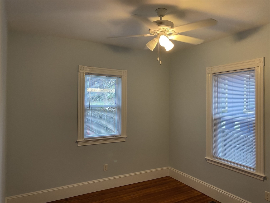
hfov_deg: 67.3
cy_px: 102
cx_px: 135
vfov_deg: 53.1
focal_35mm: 26
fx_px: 203
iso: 160
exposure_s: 1/60
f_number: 1.8
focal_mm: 4.25
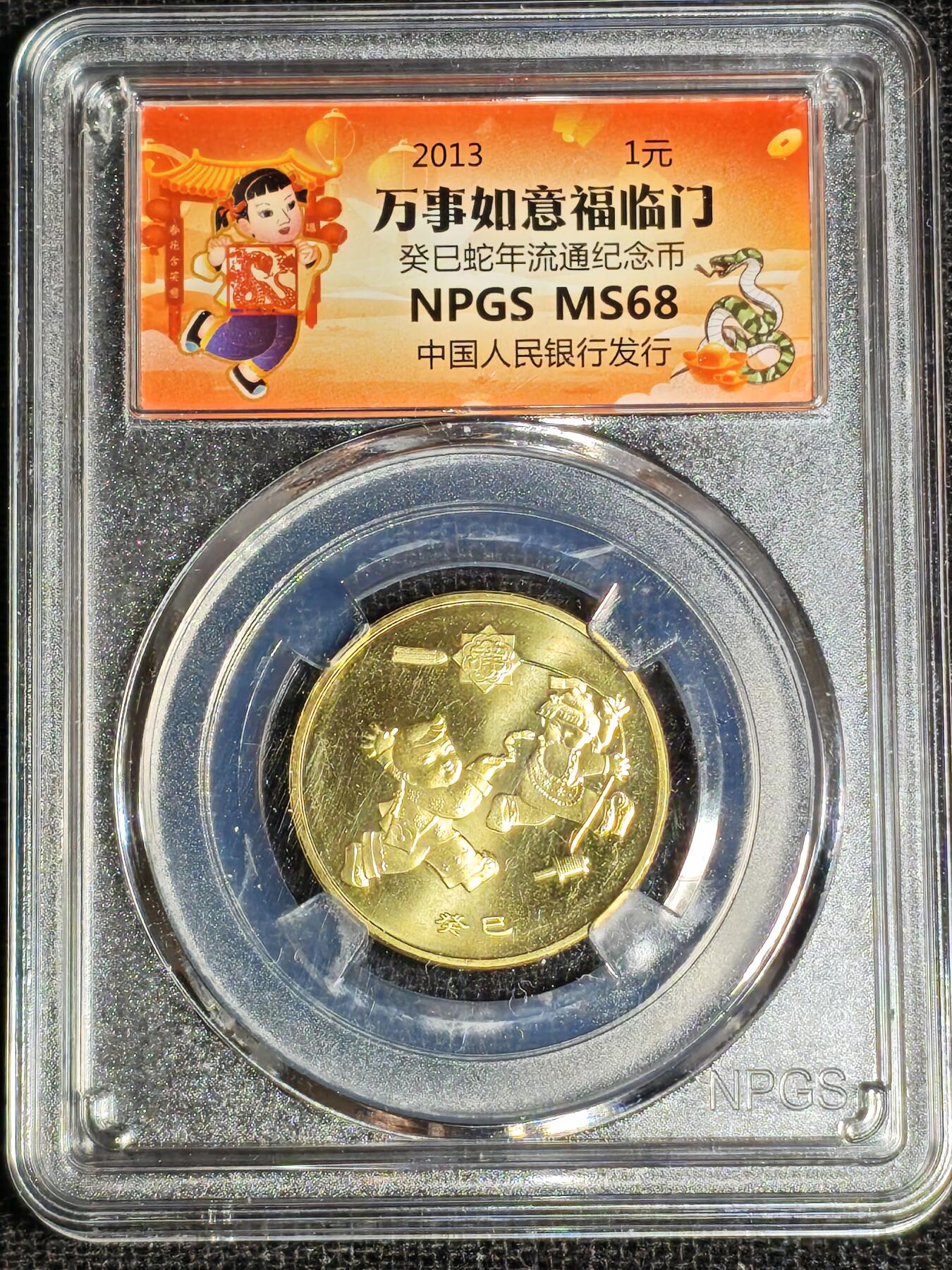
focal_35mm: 120
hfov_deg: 12.3
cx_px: 476
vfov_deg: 16.4
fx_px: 4400
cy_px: 635
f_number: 1.5
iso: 50
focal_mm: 4.94
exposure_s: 1/659
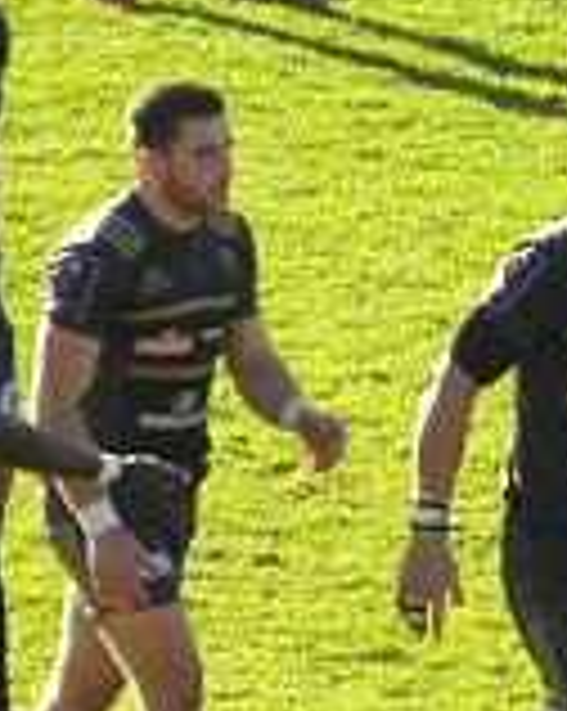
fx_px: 26292
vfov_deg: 1.5
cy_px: 472
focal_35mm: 1251
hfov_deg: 1.2
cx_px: 837
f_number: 5
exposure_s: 1/134
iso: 64
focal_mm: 59.9
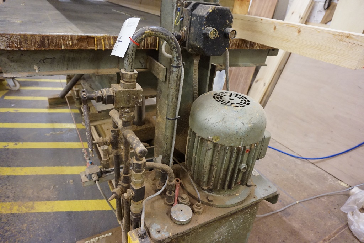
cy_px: 122
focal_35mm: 24
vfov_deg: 53.1
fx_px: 243
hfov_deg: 73.7
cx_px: 182
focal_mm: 16
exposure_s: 1/40
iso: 3200
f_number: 3.5
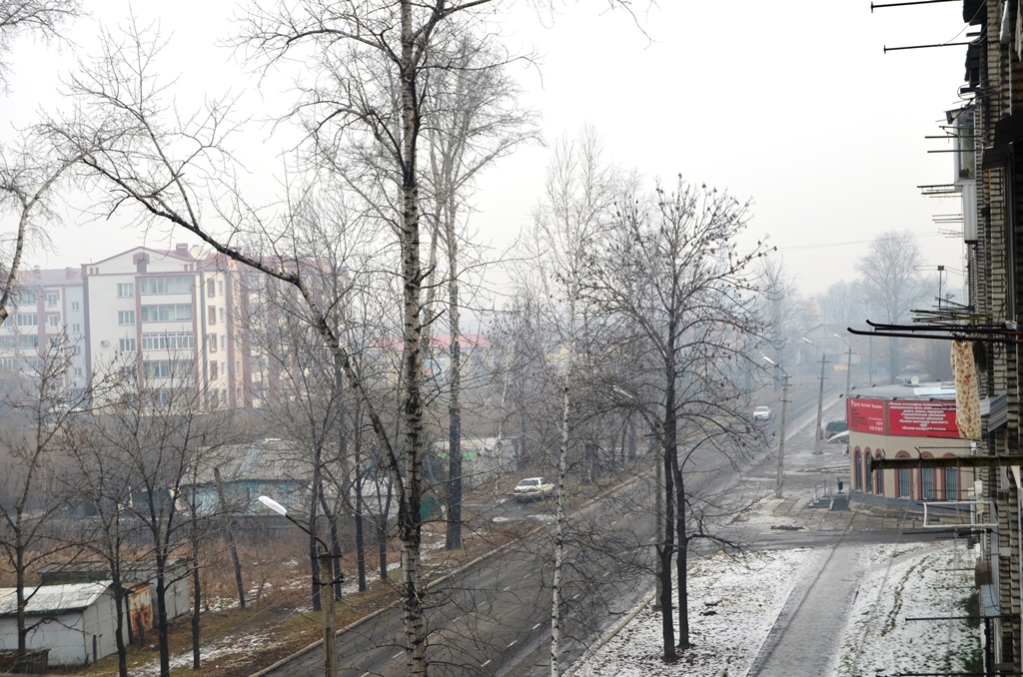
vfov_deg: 20.1
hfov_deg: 29.9
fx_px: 1914
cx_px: 512
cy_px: 338
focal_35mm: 68
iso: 200
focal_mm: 45
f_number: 8
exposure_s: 1/250
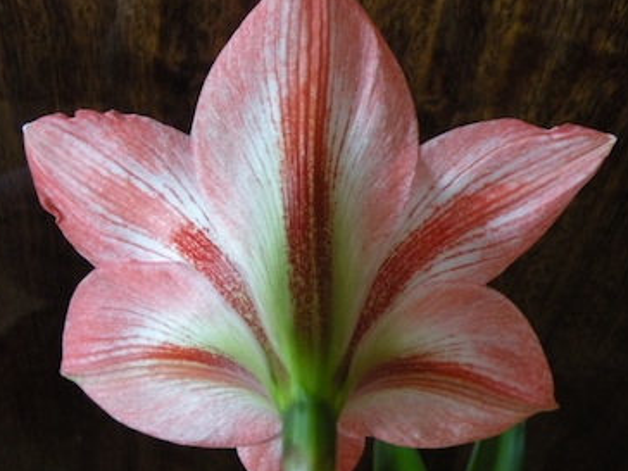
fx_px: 635
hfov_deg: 52.6
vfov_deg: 40.7
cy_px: 217
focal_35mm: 35
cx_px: 286
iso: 400
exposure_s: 1/13.1
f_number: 2.8
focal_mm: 4.7
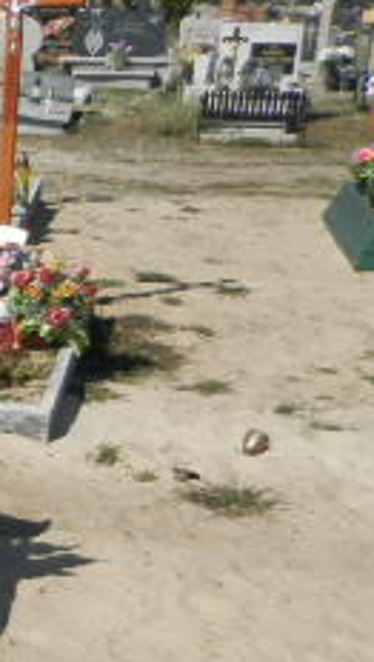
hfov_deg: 14.1
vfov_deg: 28.0
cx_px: -325
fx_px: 1318
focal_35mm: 75
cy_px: 459
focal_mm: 4.5
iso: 80
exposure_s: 1/250
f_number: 8.7
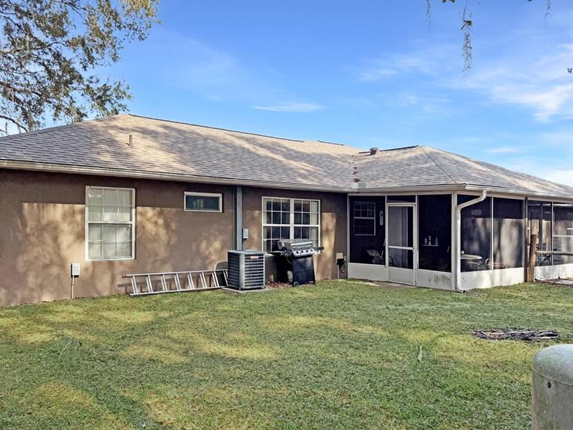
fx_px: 497
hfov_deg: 60.0
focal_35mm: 30
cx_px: 285
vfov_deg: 46.8
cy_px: 224
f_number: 1.78
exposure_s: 1/2907
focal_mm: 6.76
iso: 80
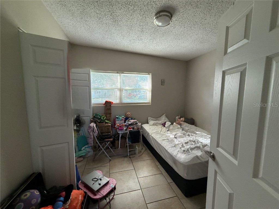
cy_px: 104
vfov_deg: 85.7
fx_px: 113
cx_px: 140
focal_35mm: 14
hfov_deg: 102.1
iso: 160
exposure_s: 1/99
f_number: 2.2
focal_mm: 2.22
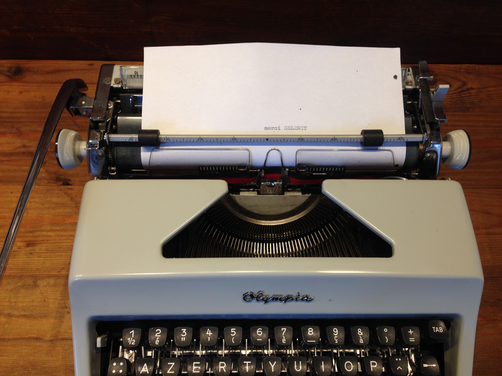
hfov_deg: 55.4
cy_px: 188
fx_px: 479
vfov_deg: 42.9
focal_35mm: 33
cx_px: 251
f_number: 2.4
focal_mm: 4.12
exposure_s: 1/30
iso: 50
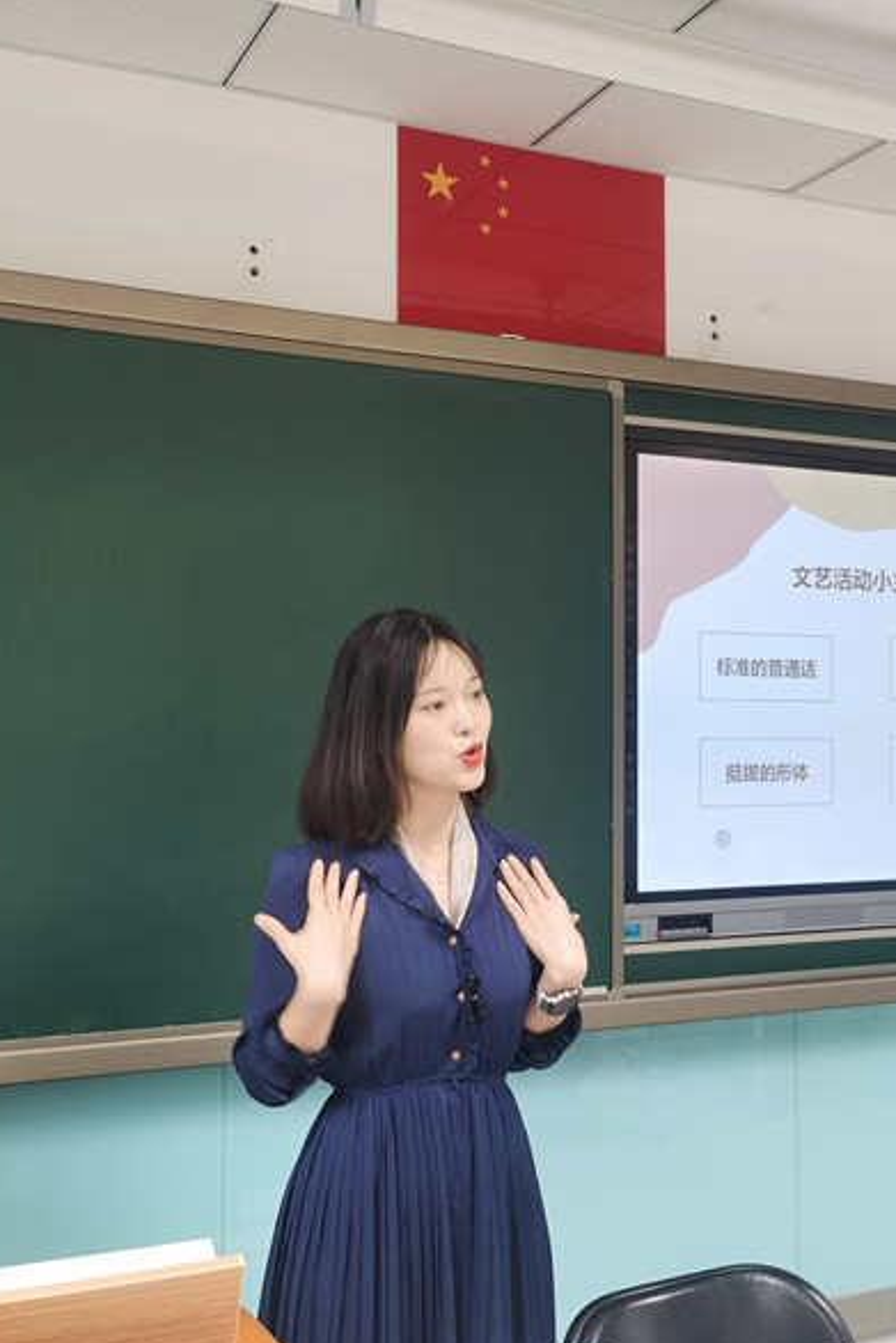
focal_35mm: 44
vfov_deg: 44.5
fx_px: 1642
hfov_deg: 30.0
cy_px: 685
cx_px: 676
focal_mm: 5.56
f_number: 1.6
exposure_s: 1/50
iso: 125
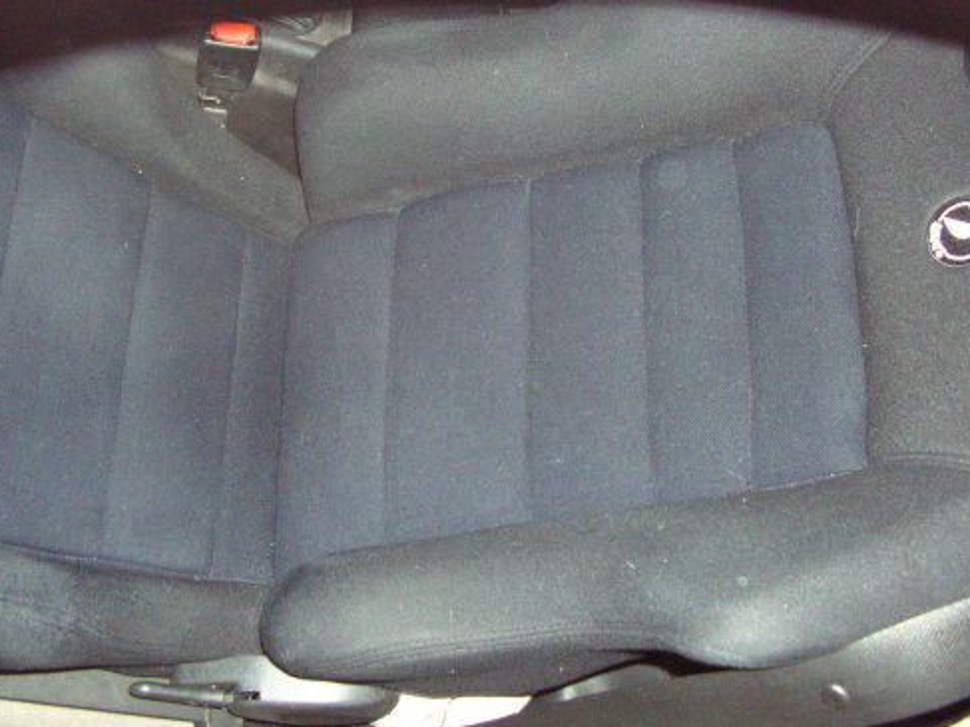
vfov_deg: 31.5
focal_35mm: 46
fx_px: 1289
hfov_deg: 41.2
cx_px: 480
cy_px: 318
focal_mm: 5.8
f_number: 2.8
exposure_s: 1/60.1
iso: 200
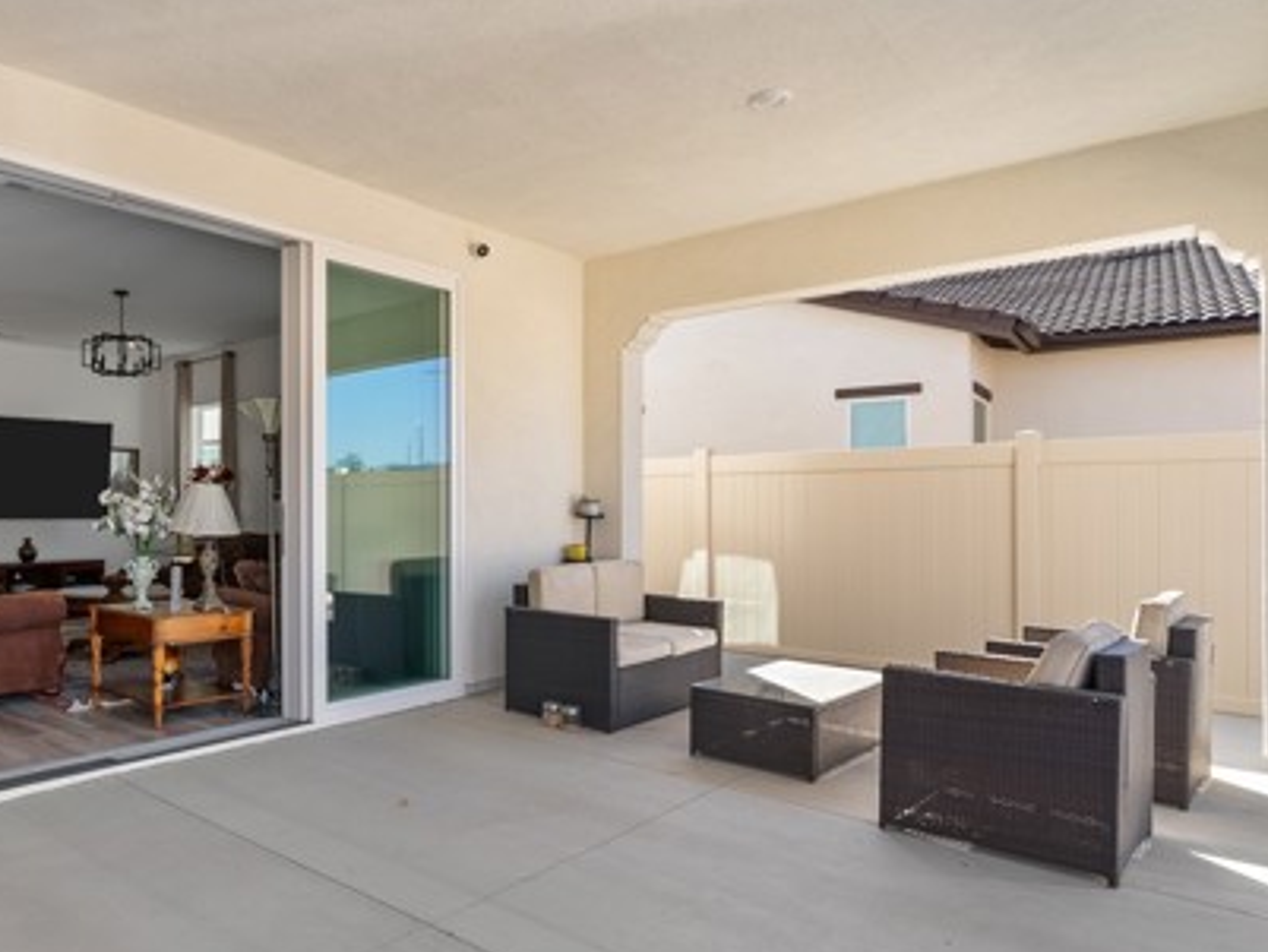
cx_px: 383
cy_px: 508
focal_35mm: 23
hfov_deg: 70.8
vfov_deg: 58.9
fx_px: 843
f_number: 9
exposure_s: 1/20
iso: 200
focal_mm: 15
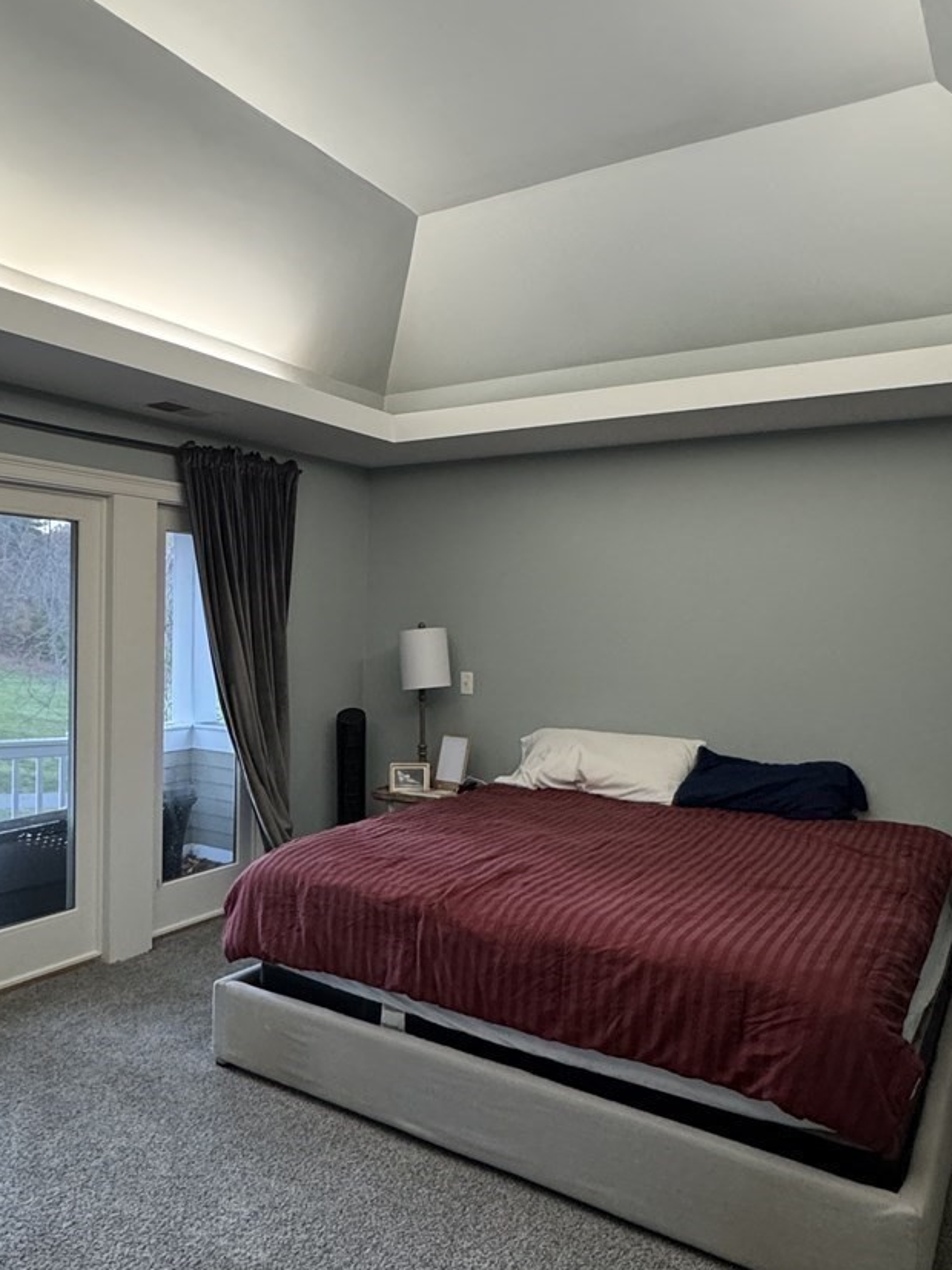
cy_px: 647
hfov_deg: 52.9
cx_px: 410
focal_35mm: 26
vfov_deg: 67.3
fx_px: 954
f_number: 2.2
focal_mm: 2.22
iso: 320
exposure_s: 1/60
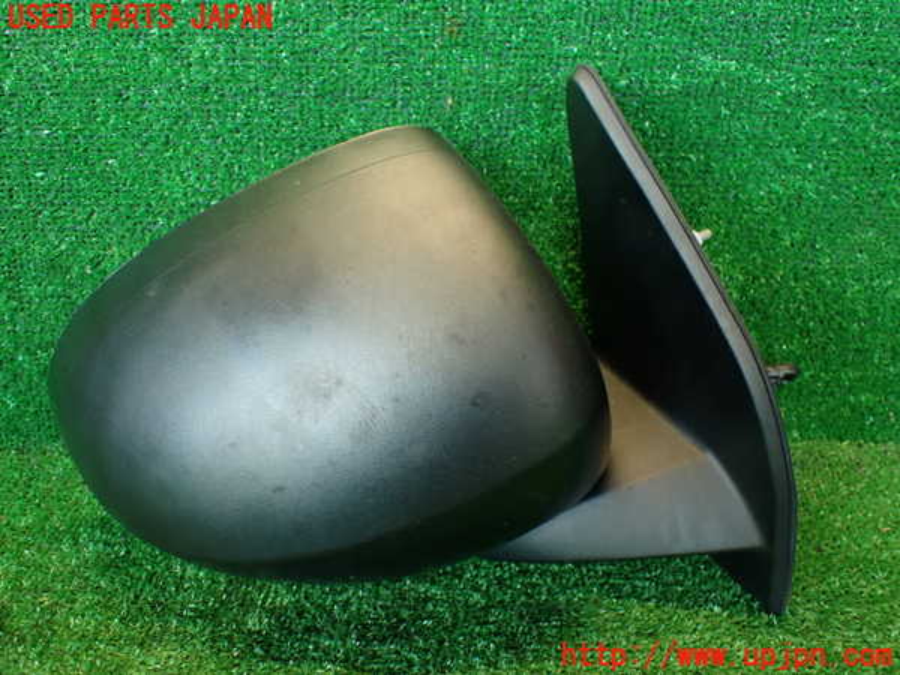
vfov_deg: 46.8
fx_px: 780
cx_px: 450
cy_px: 338
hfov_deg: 60.0
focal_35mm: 30
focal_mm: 5.4
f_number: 2.3
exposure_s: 1/30
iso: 250
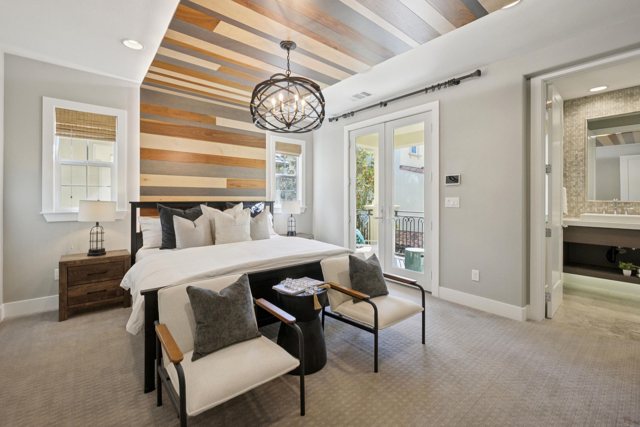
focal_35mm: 15
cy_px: 208
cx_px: 311
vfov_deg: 77.3
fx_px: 267
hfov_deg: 100.4
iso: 400
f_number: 9
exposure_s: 1/50
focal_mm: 14
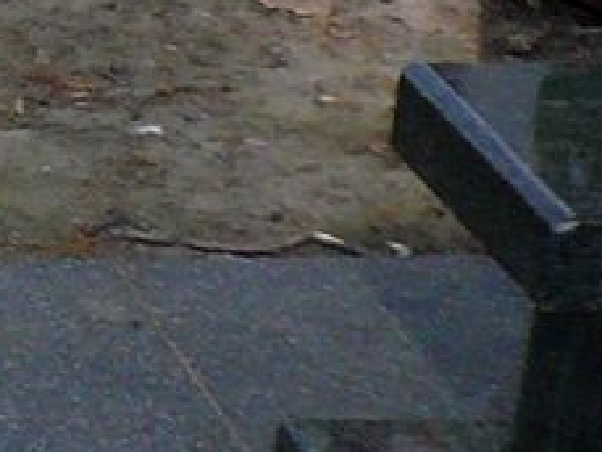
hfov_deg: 7.3
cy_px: -335
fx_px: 4106
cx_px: -1259
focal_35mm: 236
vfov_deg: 6.2
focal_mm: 4.9
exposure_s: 1/500
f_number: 2.9
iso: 100
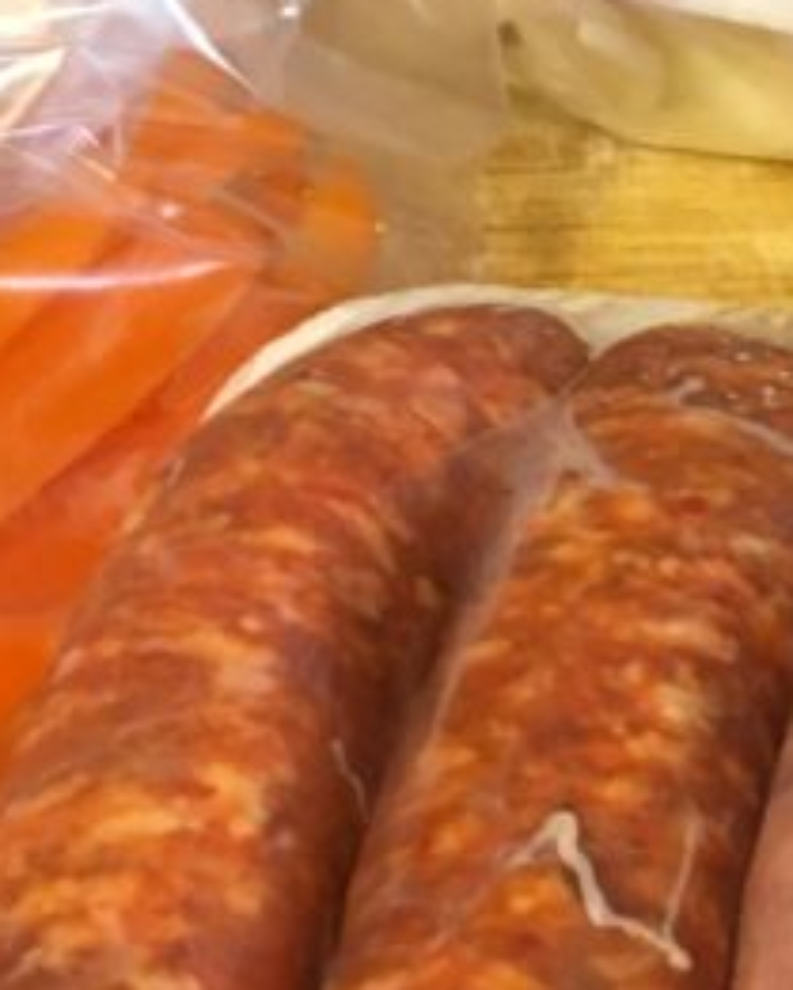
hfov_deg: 11.1
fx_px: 3988
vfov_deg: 14.1
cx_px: 975
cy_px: 165
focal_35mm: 136
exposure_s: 1/30
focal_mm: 4.15
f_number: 2.2
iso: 100
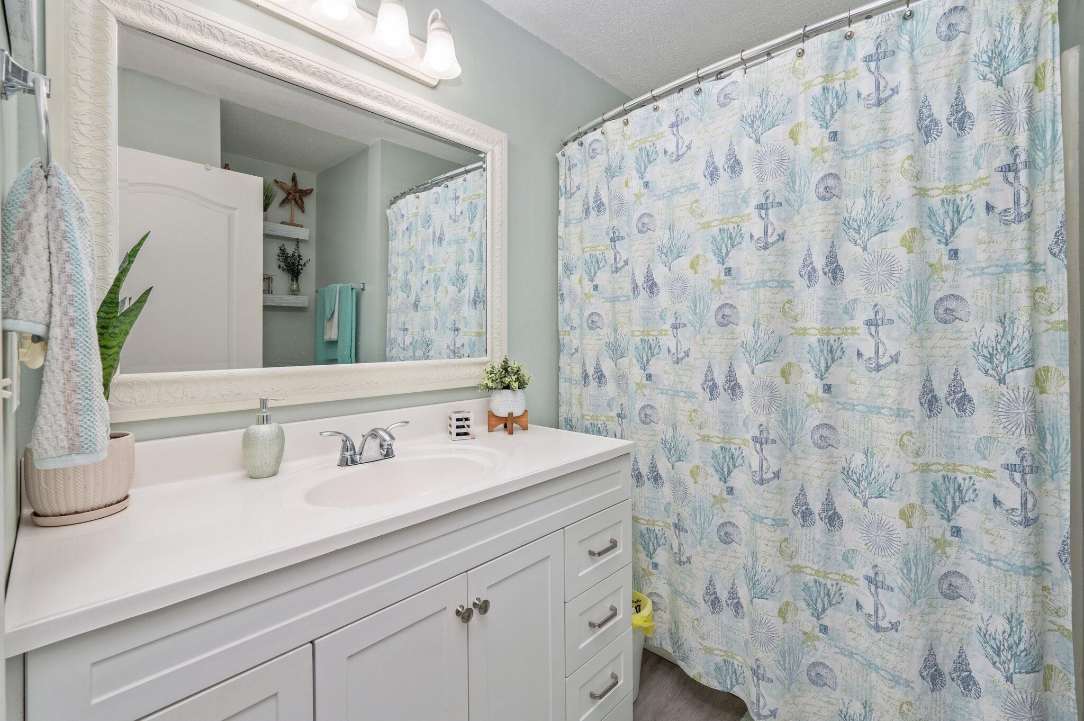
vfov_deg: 75.4
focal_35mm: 16
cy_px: 360
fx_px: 466
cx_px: 542
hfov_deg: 98.6
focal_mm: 15.5
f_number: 9
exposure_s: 1/40
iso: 100
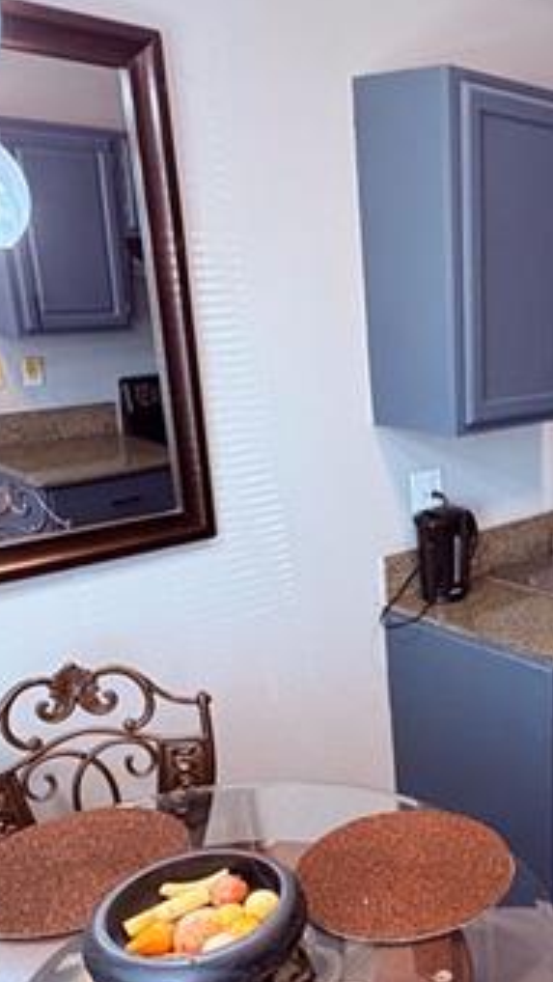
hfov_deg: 30.5
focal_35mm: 36
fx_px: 937
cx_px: 556
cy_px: 660
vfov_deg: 54.1
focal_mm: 2.22
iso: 320
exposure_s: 1/60
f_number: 2.2
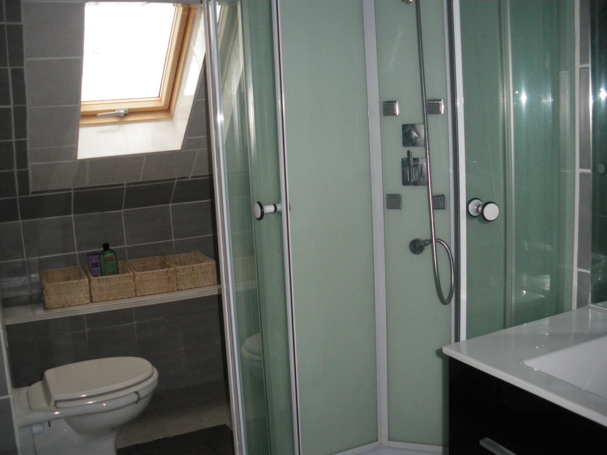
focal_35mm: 36
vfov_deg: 39.7
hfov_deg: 51.4
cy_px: 228
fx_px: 631
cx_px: 304
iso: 400
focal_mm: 6.3
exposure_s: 1/50
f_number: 3.5
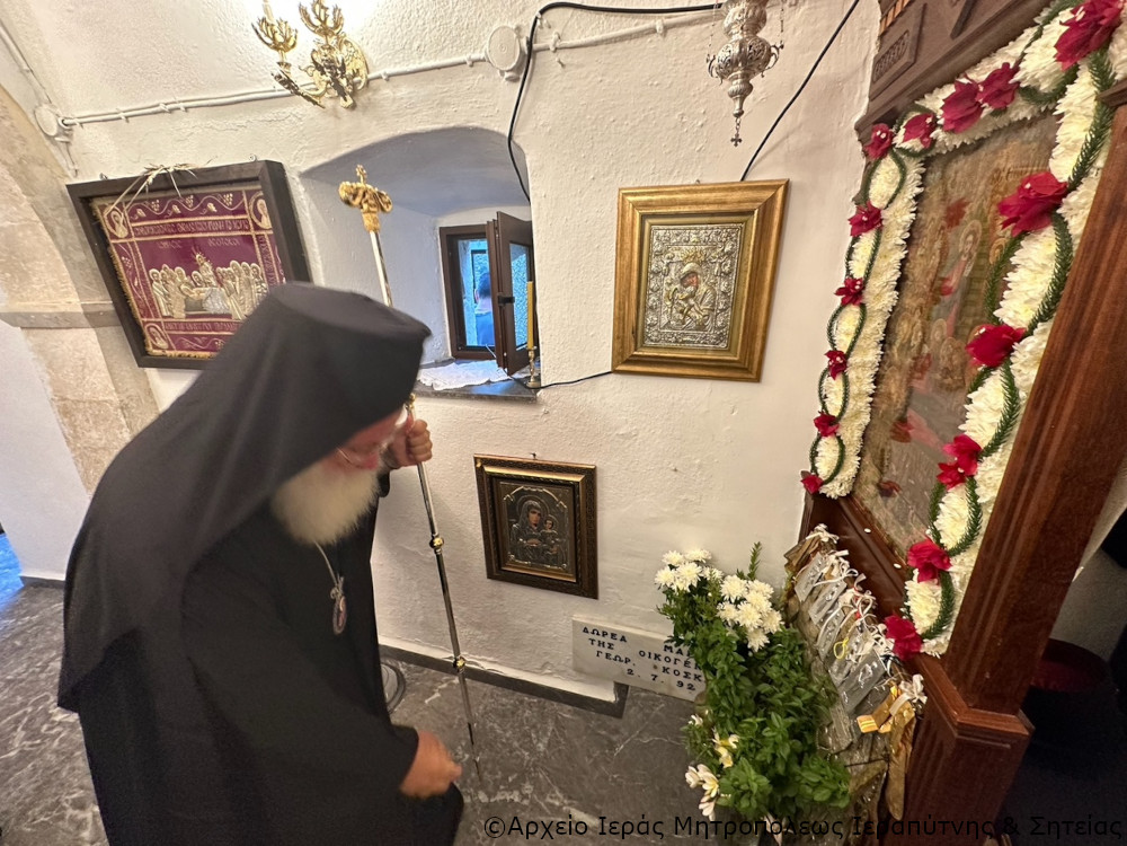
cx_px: 564
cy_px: 423
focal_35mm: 14
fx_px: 456
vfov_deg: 85.7
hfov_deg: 102.1
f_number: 2.2
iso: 250
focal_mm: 2.22
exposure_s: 1/50
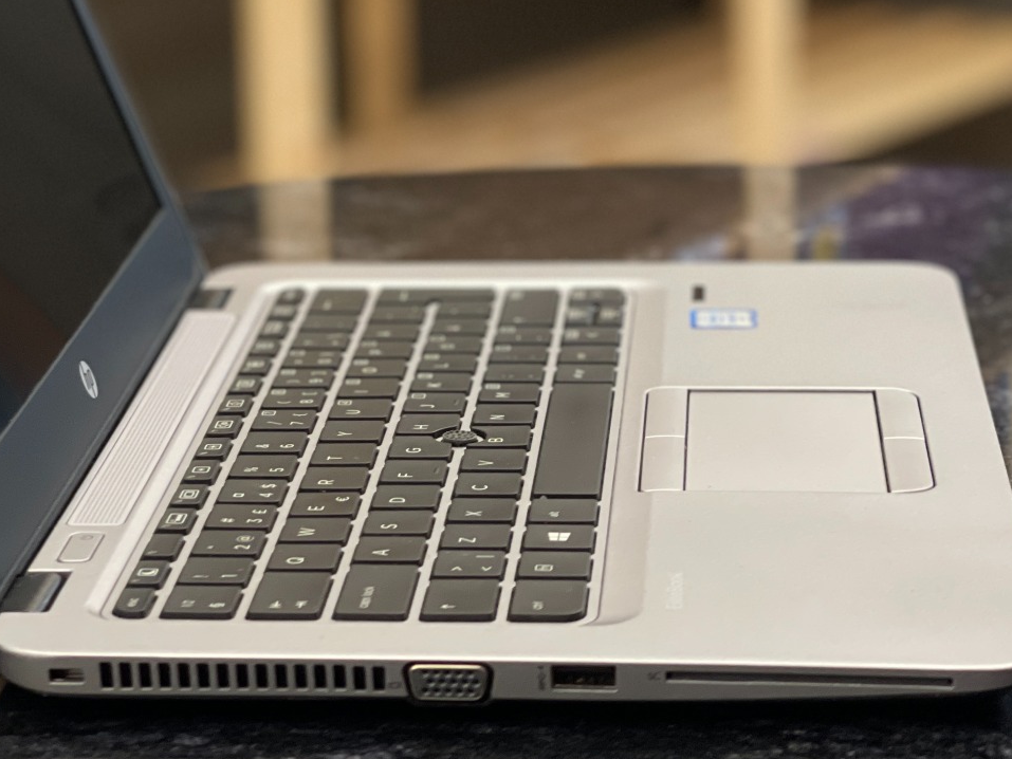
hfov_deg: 18.3
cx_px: 346
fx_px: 3129
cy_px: 167
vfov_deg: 13.8
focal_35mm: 107
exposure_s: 1/75
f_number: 2.2
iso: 250
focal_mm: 7.5
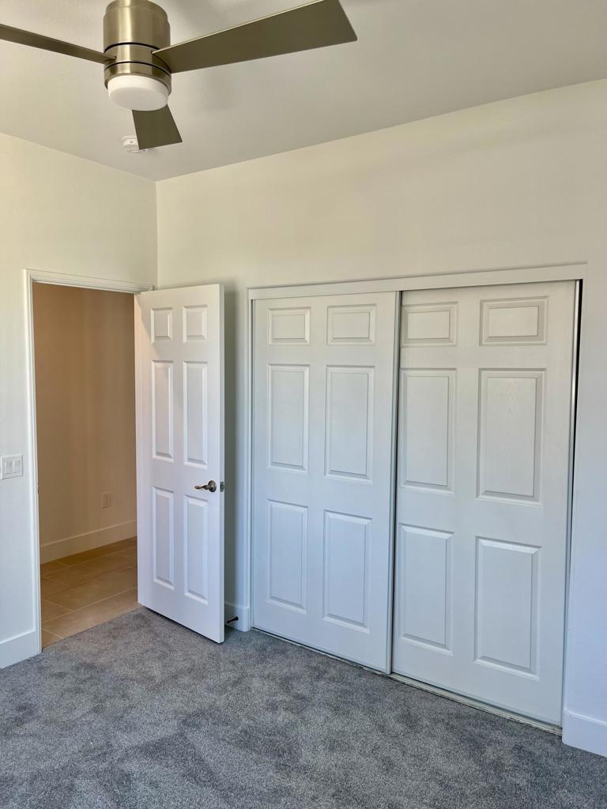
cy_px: 404
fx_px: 608
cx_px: 304
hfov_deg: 53.1
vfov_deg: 67.3
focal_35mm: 26
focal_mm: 5.1
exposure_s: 1/120
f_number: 1.6
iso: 50
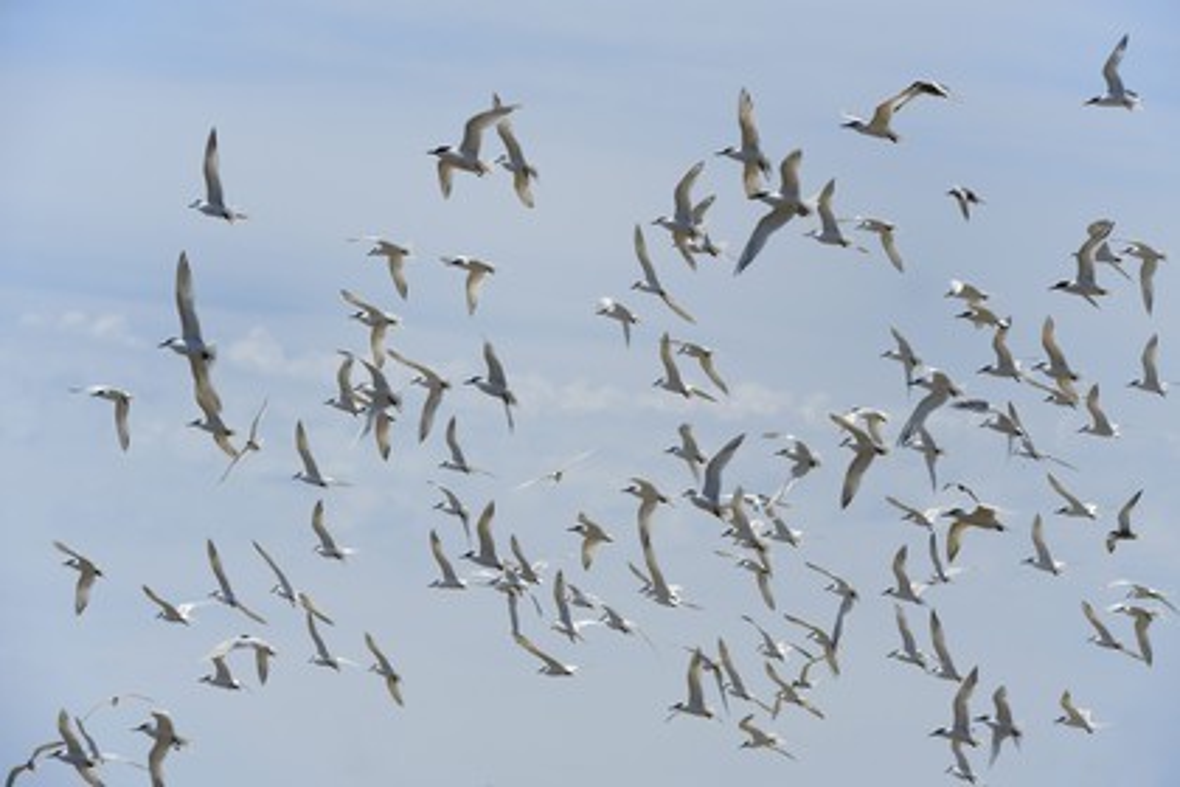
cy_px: 394
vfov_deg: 6.9
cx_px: 590
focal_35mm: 200
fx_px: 6555
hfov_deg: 10.3
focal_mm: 200
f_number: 11
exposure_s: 1/640
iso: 200
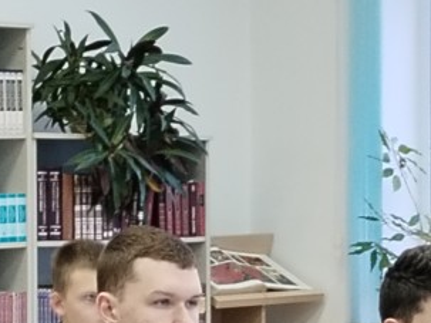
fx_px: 2190
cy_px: 290
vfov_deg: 8.4
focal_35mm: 176
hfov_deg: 11.2
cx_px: 356
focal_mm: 4.75
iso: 433
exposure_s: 1/33.3
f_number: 1.8
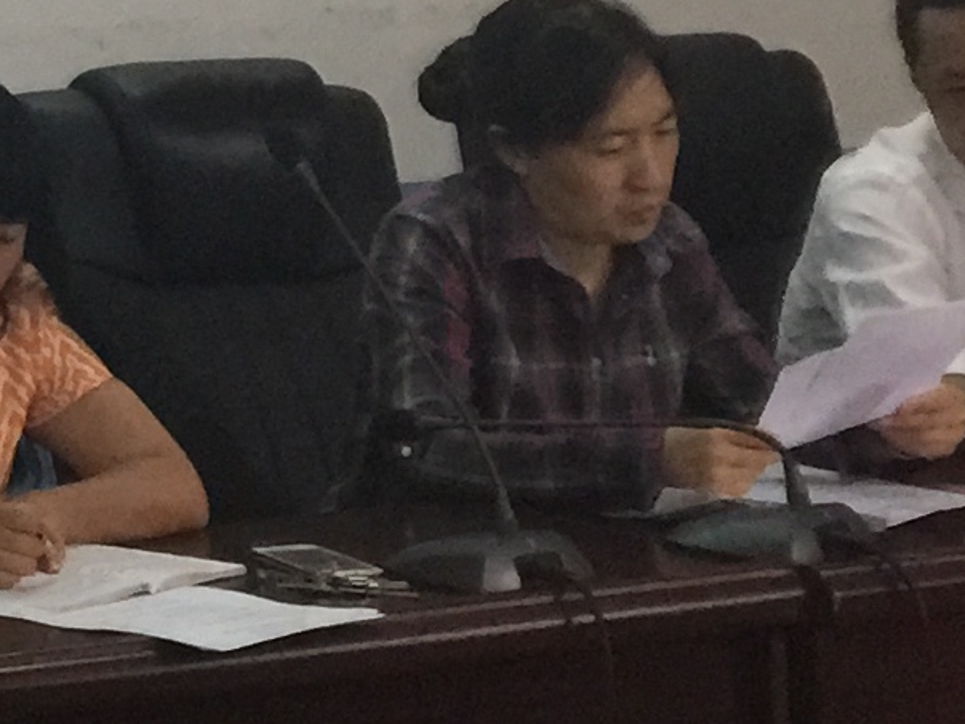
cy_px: -362
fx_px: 4376
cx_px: -1359
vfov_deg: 9.2
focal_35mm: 157
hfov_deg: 10.7
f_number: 2.2
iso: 100
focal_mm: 4.15
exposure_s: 1/15
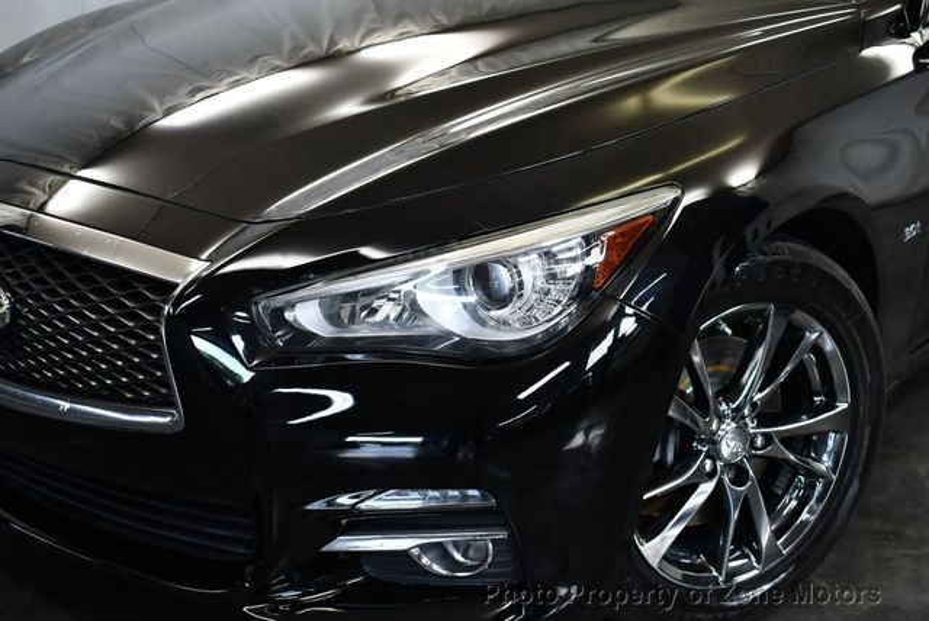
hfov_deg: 39.6
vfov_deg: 27.0
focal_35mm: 50
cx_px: 464
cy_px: 310
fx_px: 1291
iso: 800
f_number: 4
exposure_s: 1/160
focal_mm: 25
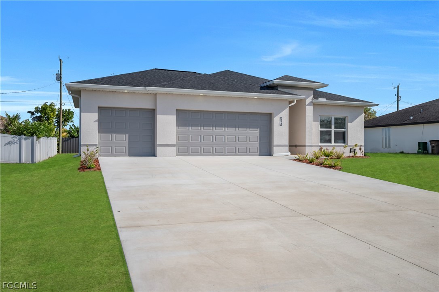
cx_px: 220
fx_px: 366
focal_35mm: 30
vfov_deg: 43.6
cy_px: 146
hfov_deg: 61.9
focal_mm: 20
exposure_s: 1/500
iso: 100
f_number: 8
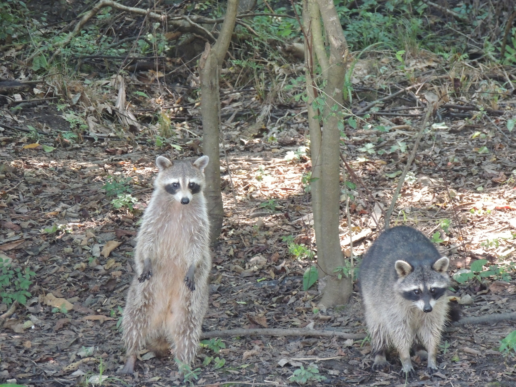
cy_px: 194
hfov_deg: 5.7
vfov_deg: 4.2
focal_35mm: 350
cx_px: 258
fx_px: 5217
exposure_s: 1/100
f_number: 4.8
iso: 800
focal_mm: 62.4
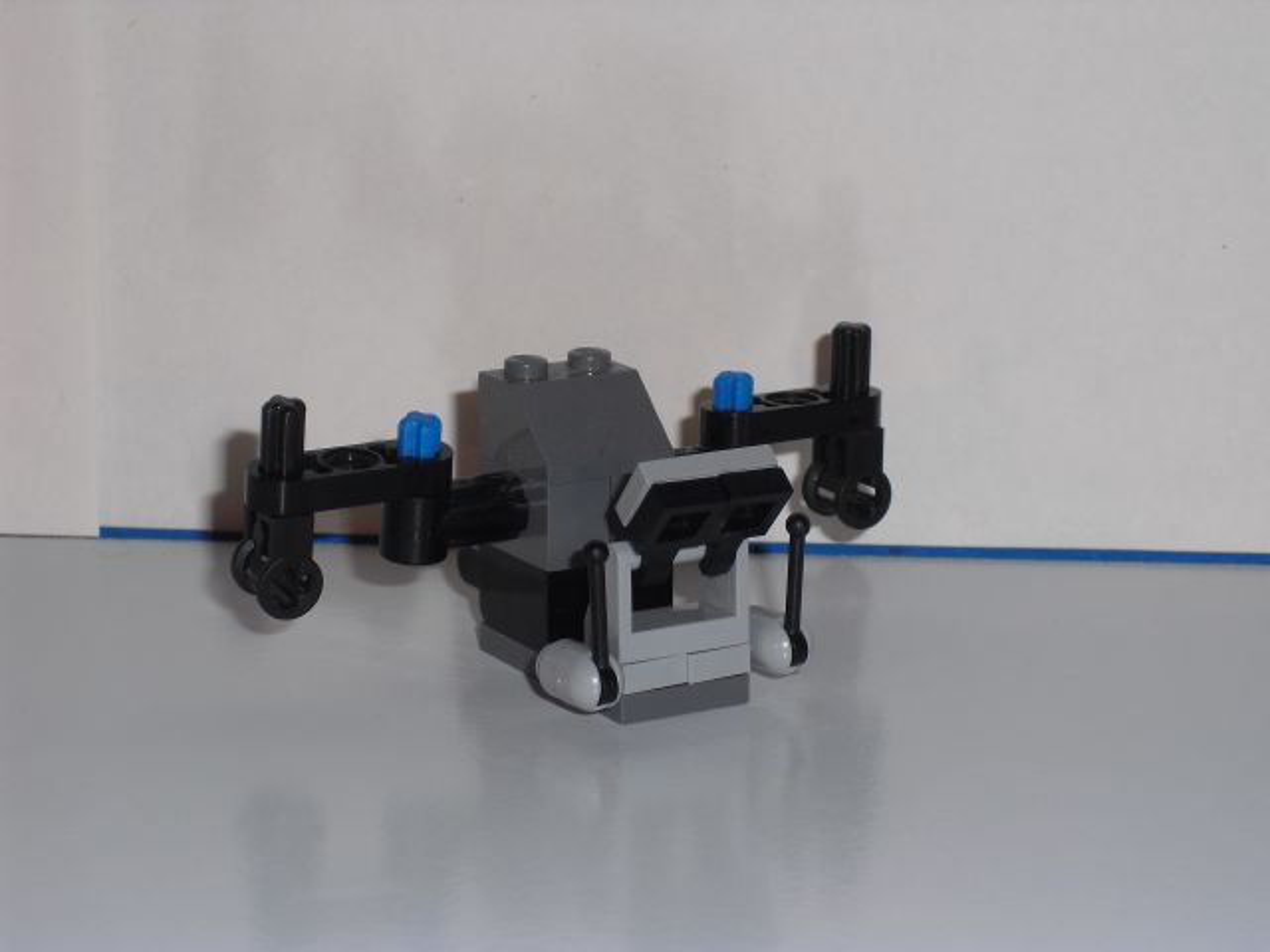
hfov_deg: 18.4
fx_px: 3926
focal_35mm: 107
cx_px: 635
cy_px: 476
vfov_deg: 13.8
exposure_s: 1/60
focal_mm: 18.9
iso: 64
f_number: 5.6
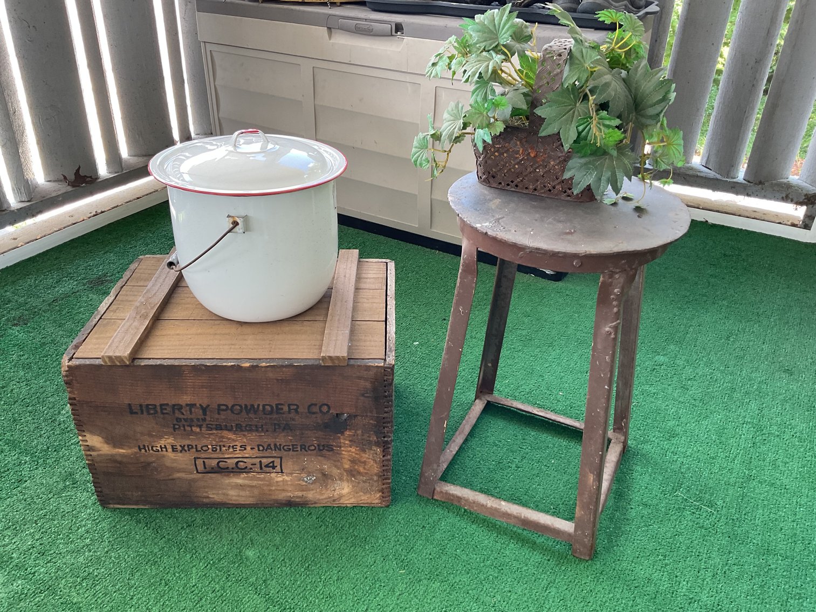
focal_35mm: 29
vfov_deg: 48.2
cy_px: 306
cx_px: 408
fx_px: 684
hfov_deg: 61.7
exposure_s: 1/60
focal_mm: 3
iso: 64
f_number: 1.8
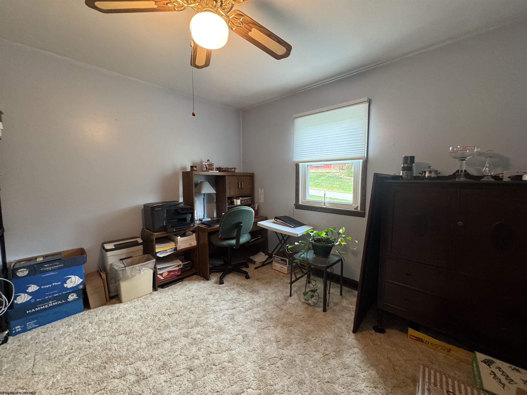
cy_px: 198
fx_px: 213
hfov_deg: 102.1
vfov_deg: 85.7
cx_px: 264
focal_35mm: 14
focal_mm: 2.22
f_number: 2.2
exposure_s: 1/60
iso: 400
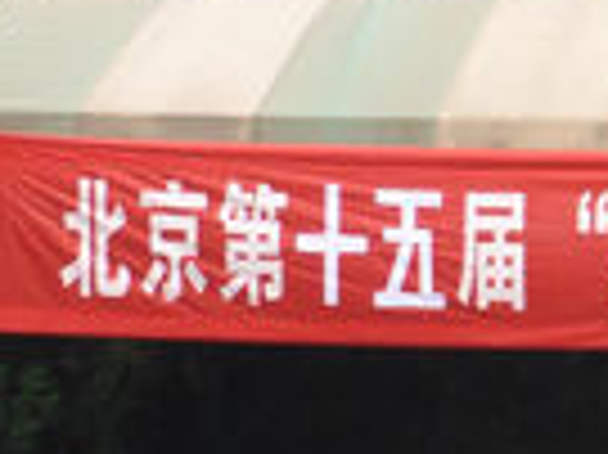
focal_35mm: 307
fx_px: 5387
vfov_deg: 4.8
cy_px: 548
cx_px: 1266
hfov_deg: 6.3
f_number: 4.9
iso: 100
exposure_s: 1/200
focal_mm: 11.7
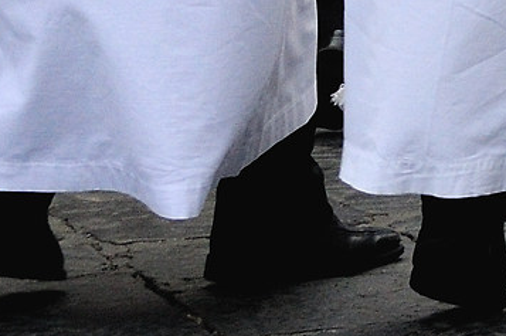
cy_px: -709
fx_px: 4534
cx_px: 1226
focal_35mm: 323
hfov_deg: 6.1
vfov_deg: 4.1
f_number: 9
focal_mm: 32
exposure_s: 1/320
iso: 500
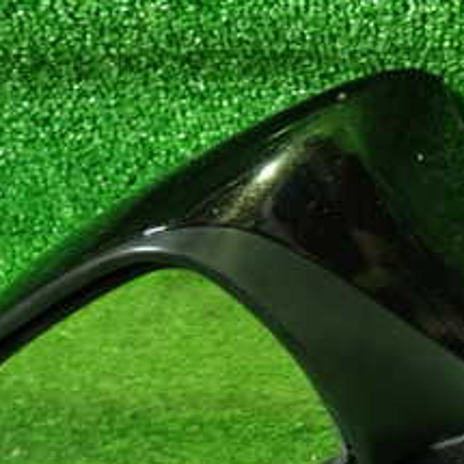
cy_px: 393
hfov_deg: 22.9
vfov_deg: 22.9
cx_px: 401
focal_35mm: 74
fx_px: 1122
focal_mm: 5.4
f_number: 2.3
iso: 800
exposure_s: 1/25
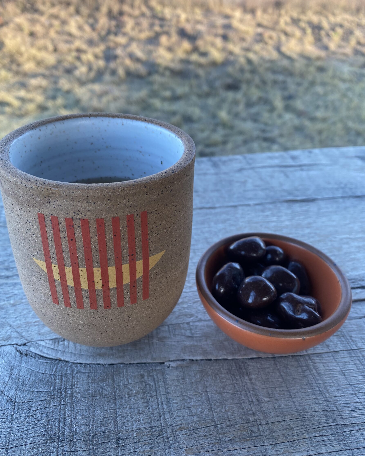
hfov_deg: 49.9
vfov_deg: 60.4
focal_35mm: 29
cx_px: 170
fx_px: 392
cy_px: 224
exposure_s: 1/122
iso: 50
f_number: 1.8
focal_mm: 4.25
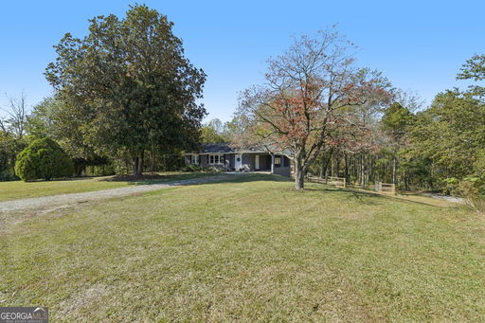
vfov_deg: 81.2
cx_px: 242
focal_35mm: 14
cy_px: 162
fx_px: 189
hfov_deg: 104.3
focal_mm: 14
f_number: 8
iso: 400
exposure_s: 1/1000
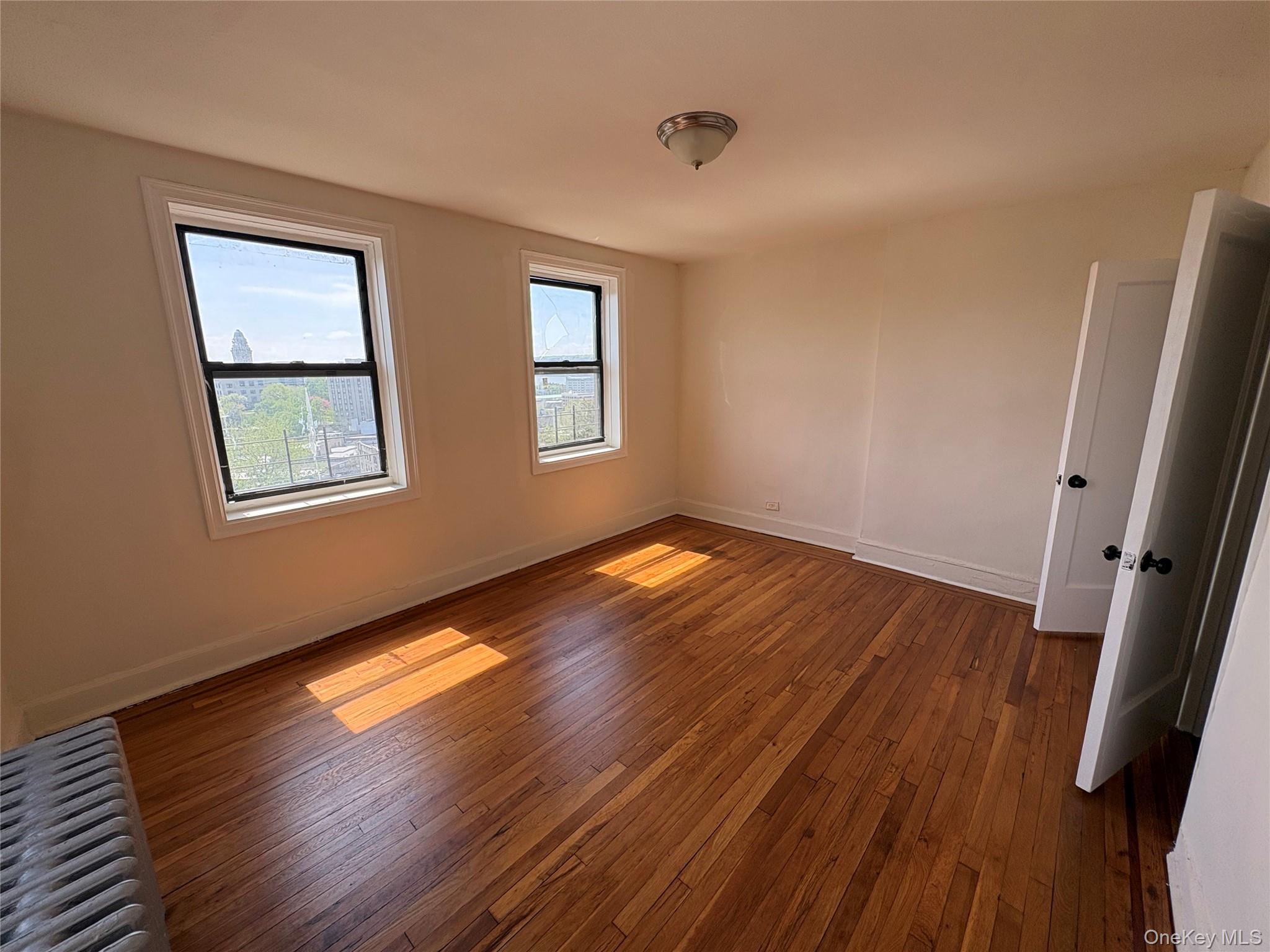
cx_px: 635
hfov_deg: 102.1
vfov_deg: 85.7
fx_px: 514
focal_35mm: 14
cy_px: 476
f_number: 2.2
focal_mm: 2.22
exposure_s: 1/322
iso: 64
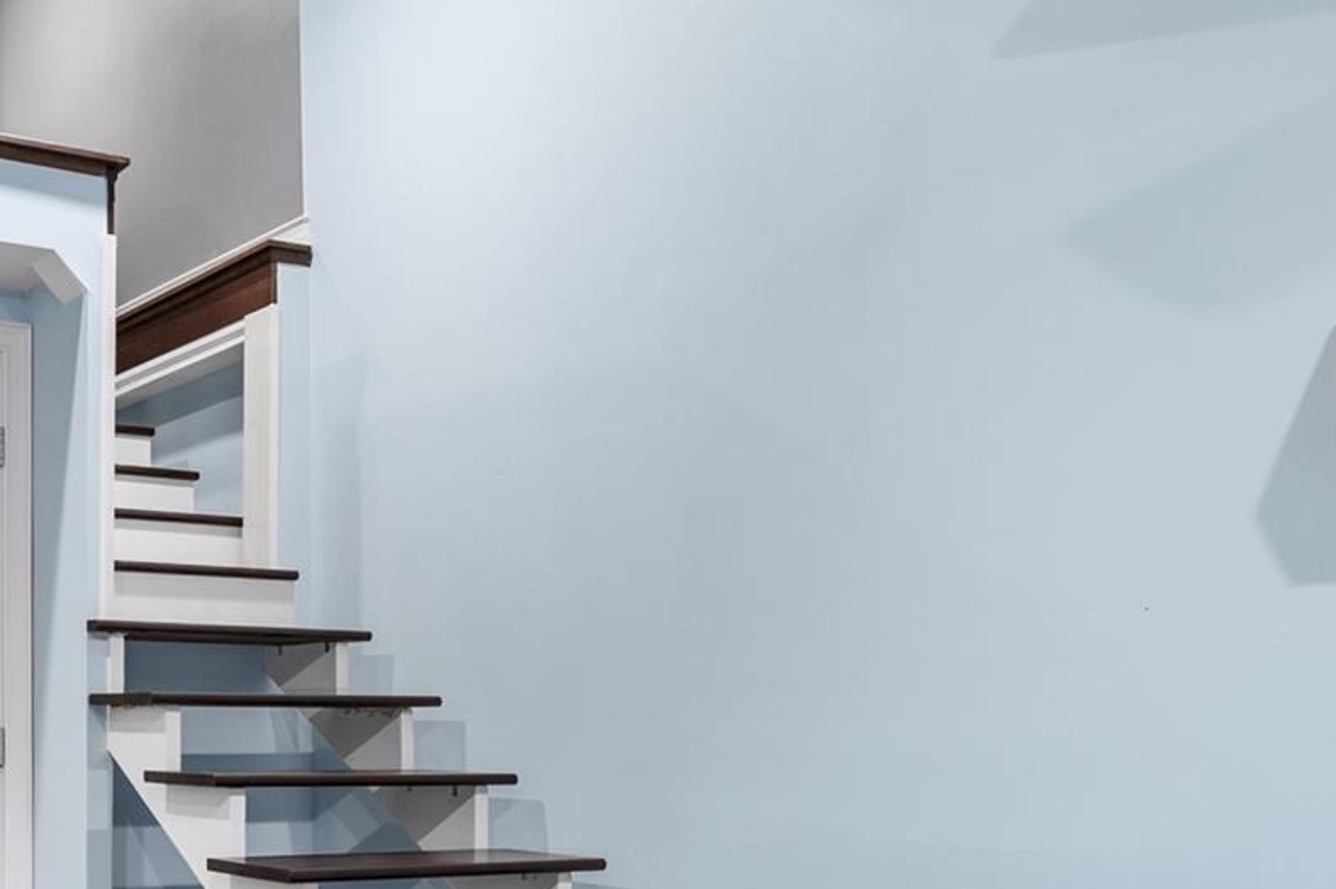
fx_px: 1446
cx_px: 12
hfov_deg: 42.9
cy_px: 562
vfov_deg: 34.0
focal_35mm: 39
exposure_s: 1/3
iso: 500
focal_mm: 15
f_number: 8
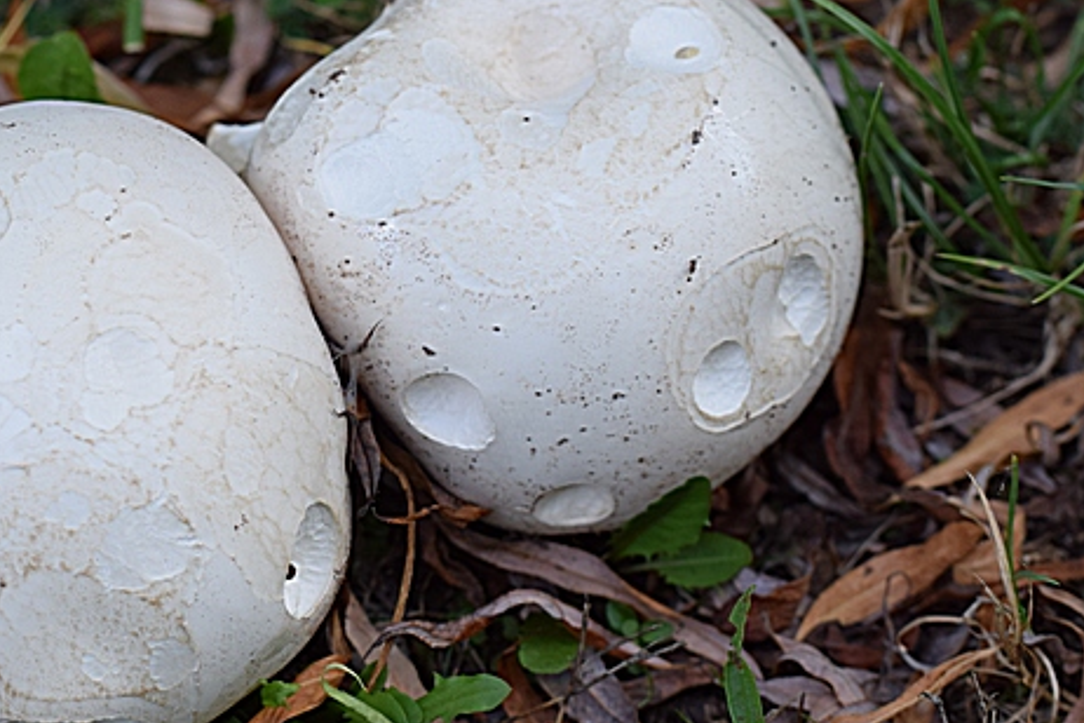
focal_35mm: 156
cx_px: 314
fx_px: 4697
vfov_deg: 8.8
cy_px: 309
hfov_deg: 13.1
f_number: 5
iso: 400
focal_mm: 60
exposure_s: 1/400
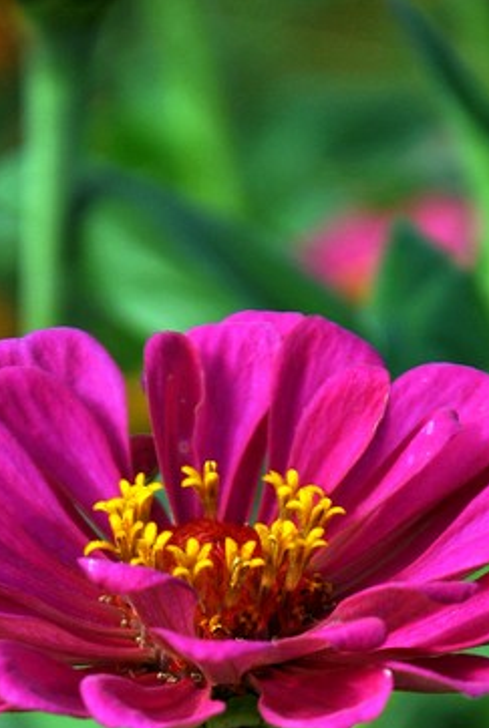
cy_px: 889
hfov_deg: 3.5
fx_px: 7933
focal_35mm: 391
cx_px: 246
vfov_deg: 5.2
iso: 100
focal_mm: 105
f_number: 5.6
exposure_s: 1/250
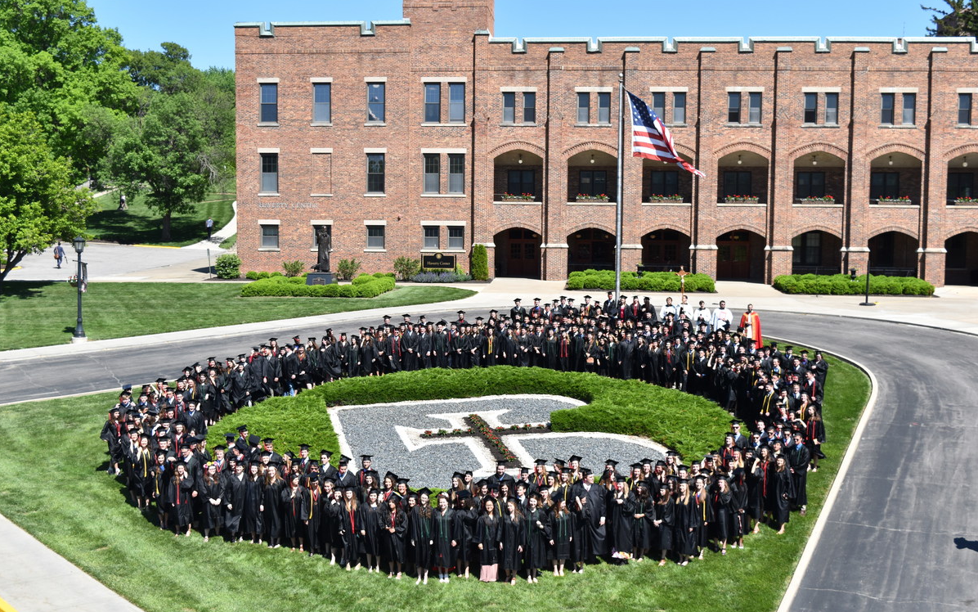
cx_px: 488
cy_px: 322
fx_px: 1226
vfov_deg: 28.0
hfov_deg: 43.5
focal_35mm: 46
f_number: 6.3
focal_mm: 30
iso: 400
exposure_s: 1/1600
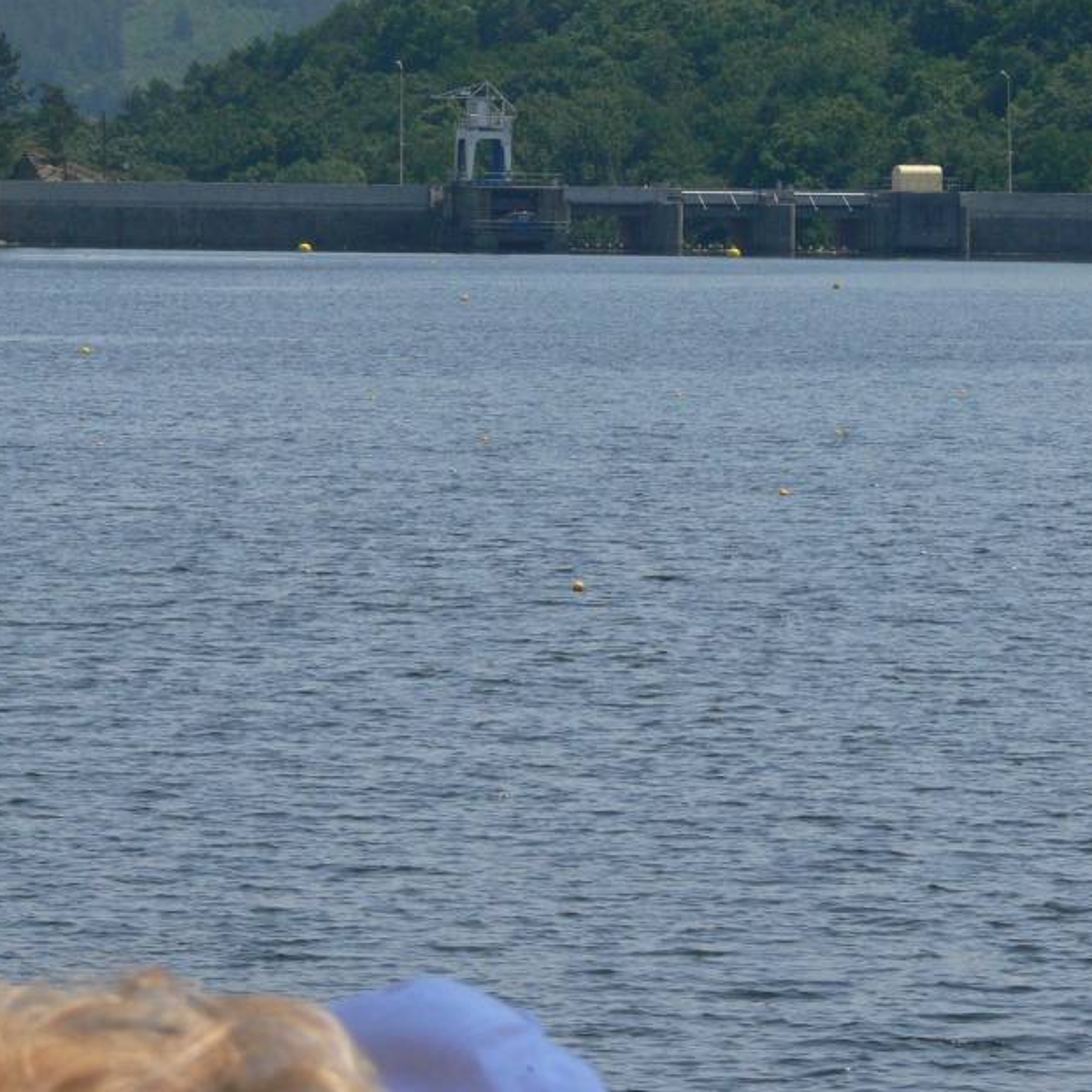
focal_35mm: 280
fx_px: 9993
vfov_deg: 6.2
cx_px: 830
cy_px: 266
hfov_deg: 6.2
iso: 100
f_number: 7.1
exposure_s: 1/500
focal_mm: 32
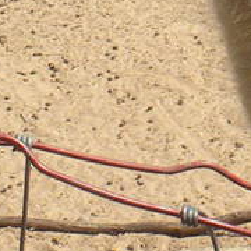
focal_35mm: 290
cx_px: 515
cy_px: -75
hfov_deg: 5.9
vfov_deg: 6.0
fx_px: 2379
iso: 64
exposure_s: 1/97.3
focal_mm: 6.6
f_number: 10
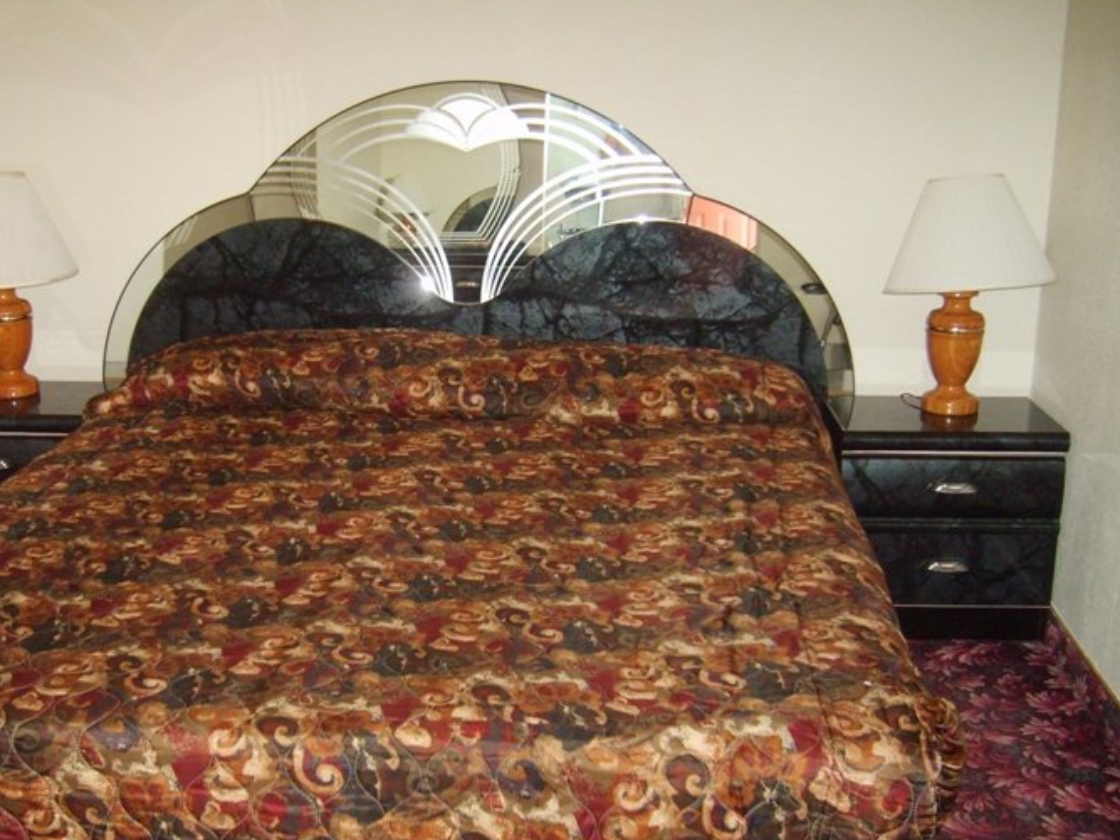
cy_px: 489
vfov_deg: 34.3
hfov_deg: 44.6
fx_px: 1359
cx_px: 463
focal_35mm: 42
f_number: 2.8
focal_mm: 5.8
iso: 186
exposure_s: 1/45
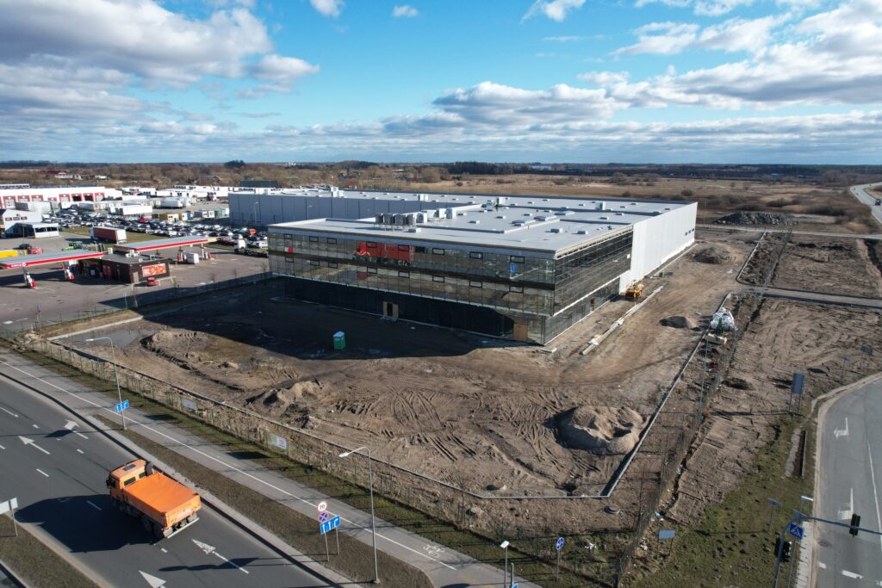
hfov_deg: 78.6
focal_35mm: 22
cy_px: 294
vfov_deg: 57.2
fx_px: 539
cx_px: 441
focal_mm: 8.38
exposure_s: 1/1500
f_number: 2.8
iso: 110
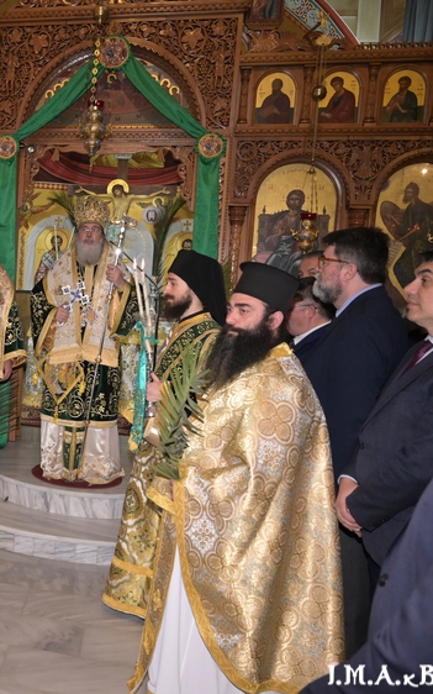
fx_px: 699
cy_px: 347
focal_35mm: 37
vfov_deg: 52.8
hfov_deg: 30.9
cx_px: -37
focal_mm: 24
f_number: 5
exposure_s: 1/400
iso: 4000
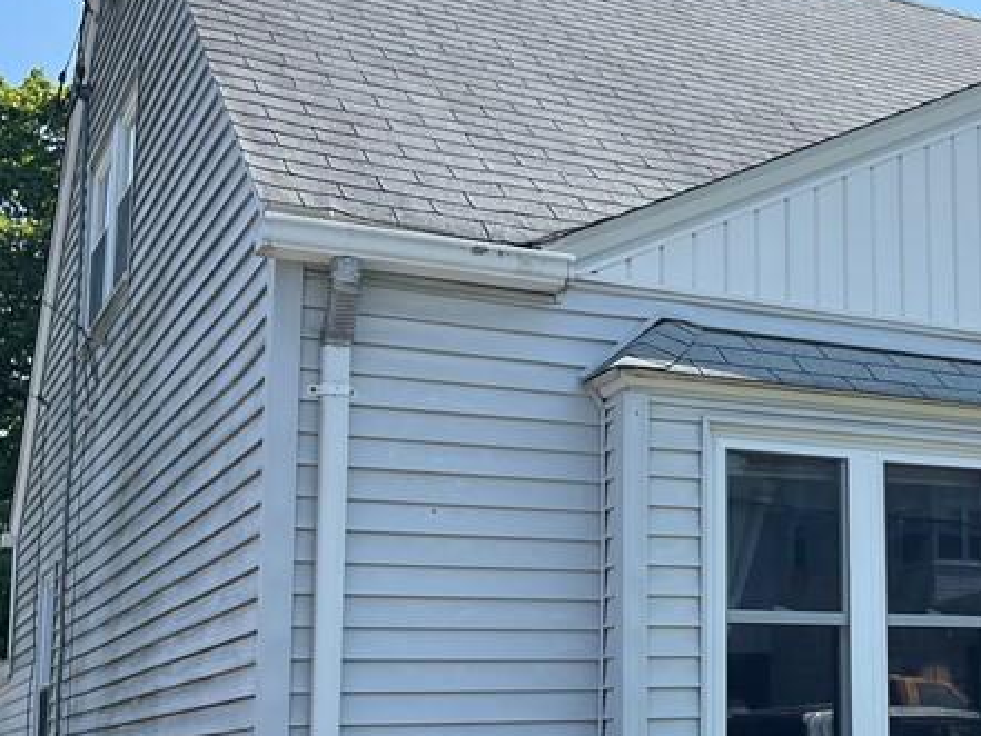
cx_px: 888
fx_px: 1644
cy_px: 469
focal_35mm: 58
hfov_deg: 31.6
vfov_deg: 25.2
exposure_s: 1/3257
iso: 32
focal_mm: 5.1
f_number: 1.6
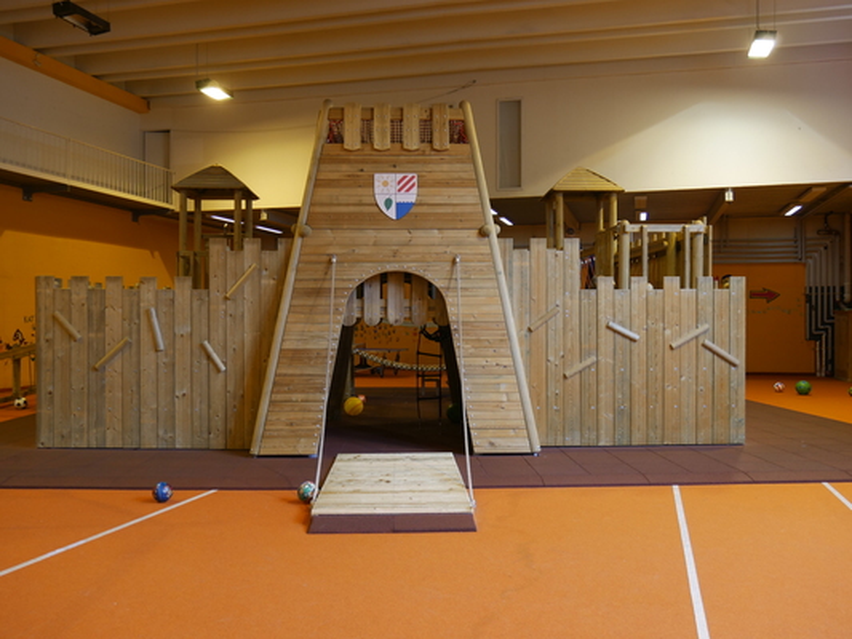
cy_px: 320
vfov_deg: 46.8
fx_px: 739
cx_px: 426
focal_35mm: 30
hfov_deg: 60.0
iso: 400
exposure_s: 1/60
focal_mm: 15
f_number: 3.6
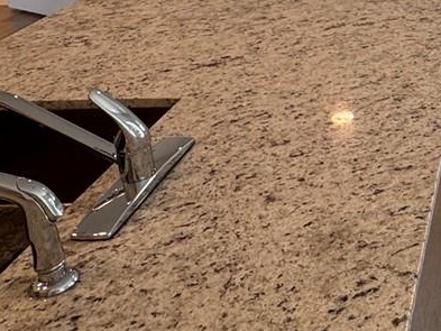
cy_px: -36
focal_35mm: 57
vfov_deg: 24.0
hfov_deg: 28.6
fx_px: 726
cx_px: 551
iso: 80
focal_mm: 2.22
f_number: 2.2
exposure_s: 1/120
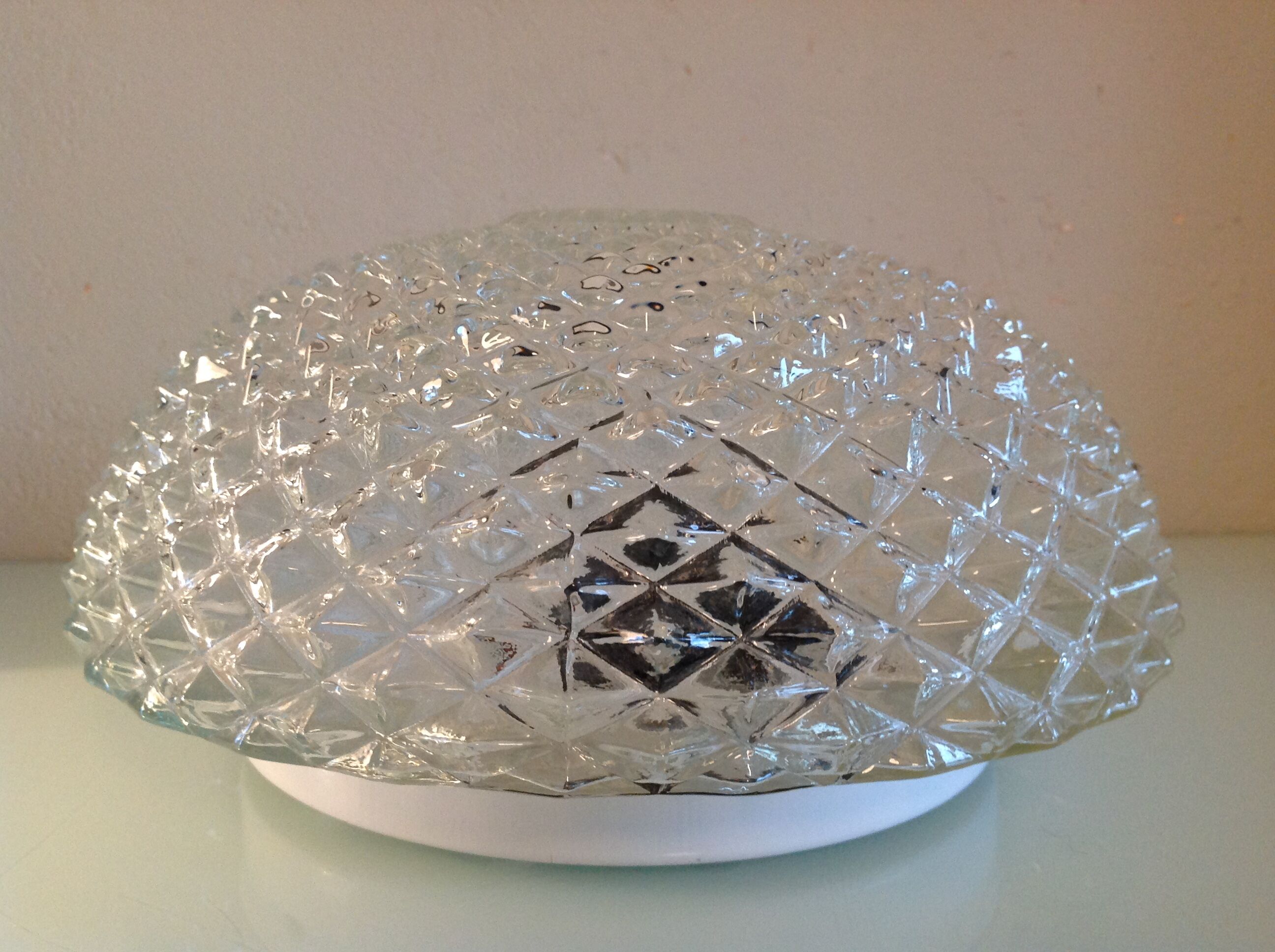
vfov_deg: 40.6
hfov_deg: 52.7
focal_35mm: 35
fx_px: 1287
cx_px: 638
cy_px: 476
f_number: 2.4
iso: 160
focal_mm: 4.28
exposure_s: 1/17
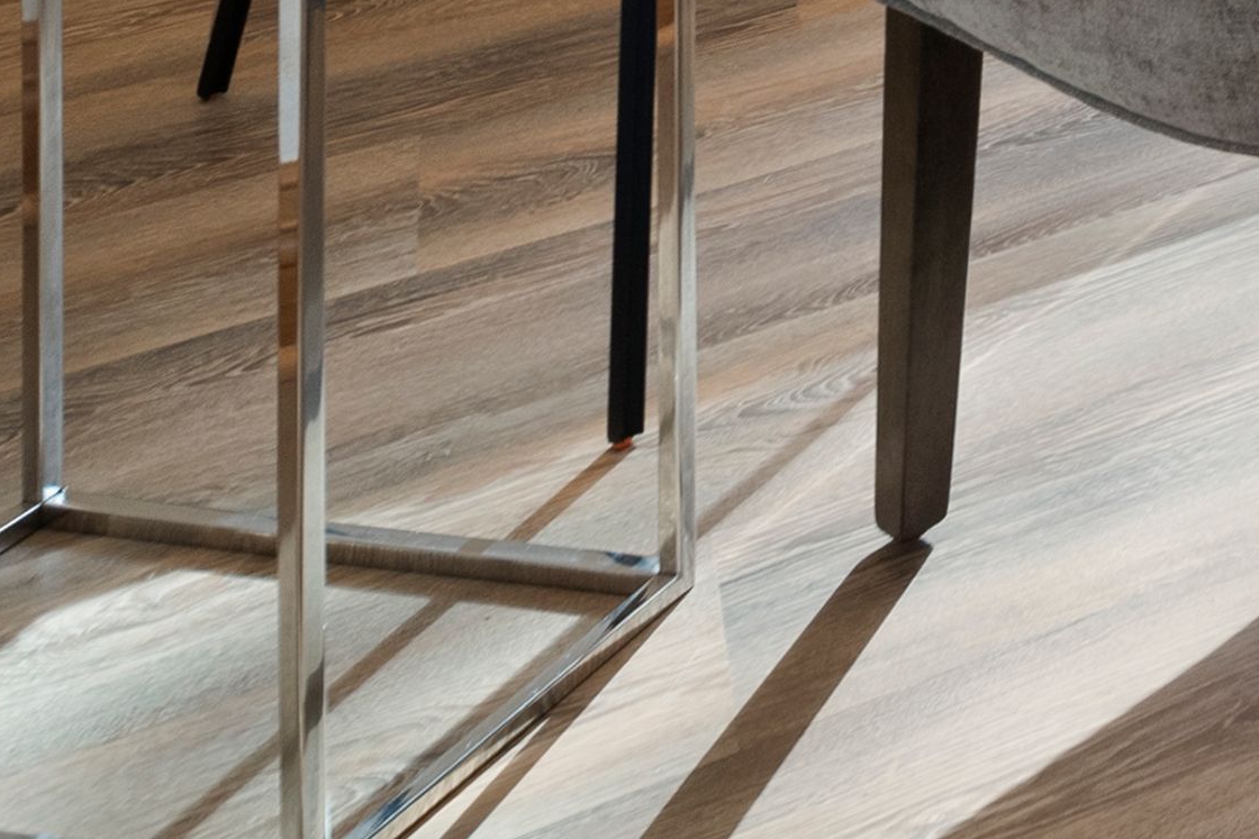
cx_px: 2682
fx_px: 2623
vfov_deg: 12.6
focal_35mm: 75
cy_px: -1353
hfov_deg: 17.2
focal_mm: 14
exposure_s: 1/13
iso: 400
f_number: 7.1
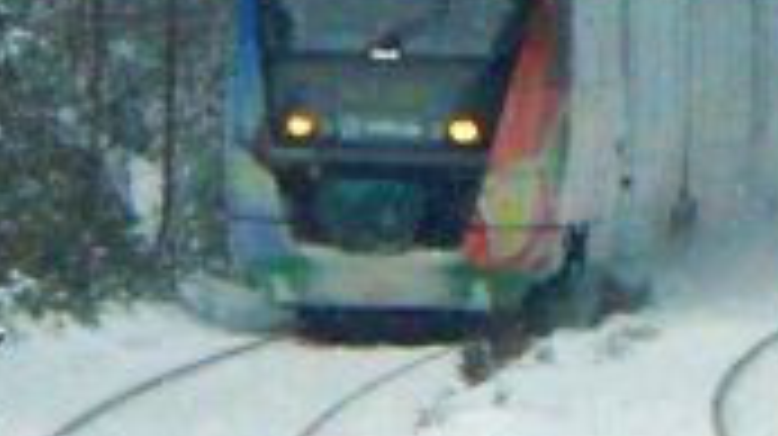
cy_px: -571
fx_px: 20634
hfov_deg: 2.2
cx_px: 774
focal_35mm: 1001
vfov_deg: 1.2
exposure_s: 1/500
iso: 200
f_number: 4.5
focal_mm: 39.54
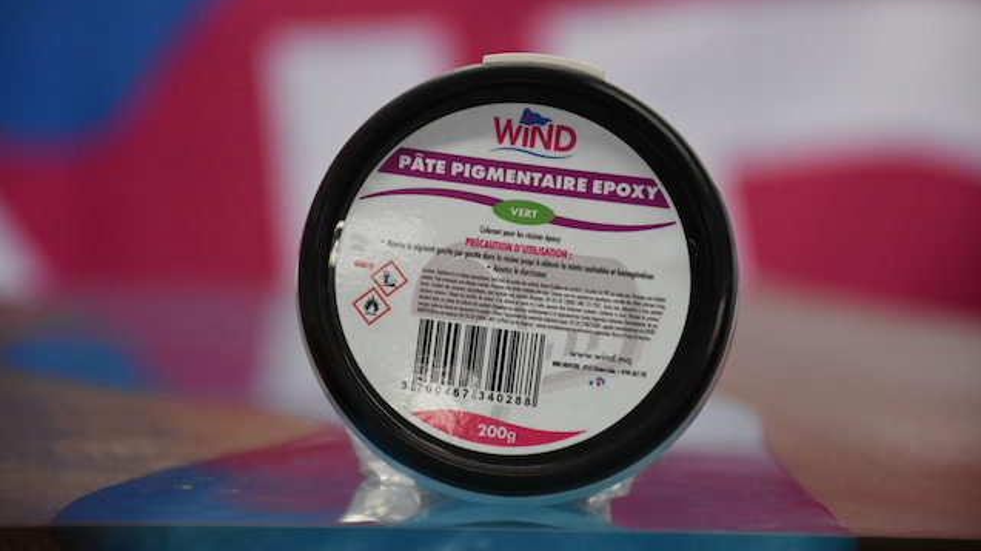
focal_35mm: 221
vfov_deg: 5.5
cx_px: 491
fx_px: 5747
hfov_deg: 9.8
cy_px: 239
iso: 1800
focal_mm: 140
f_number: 5.6
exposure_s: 1/125
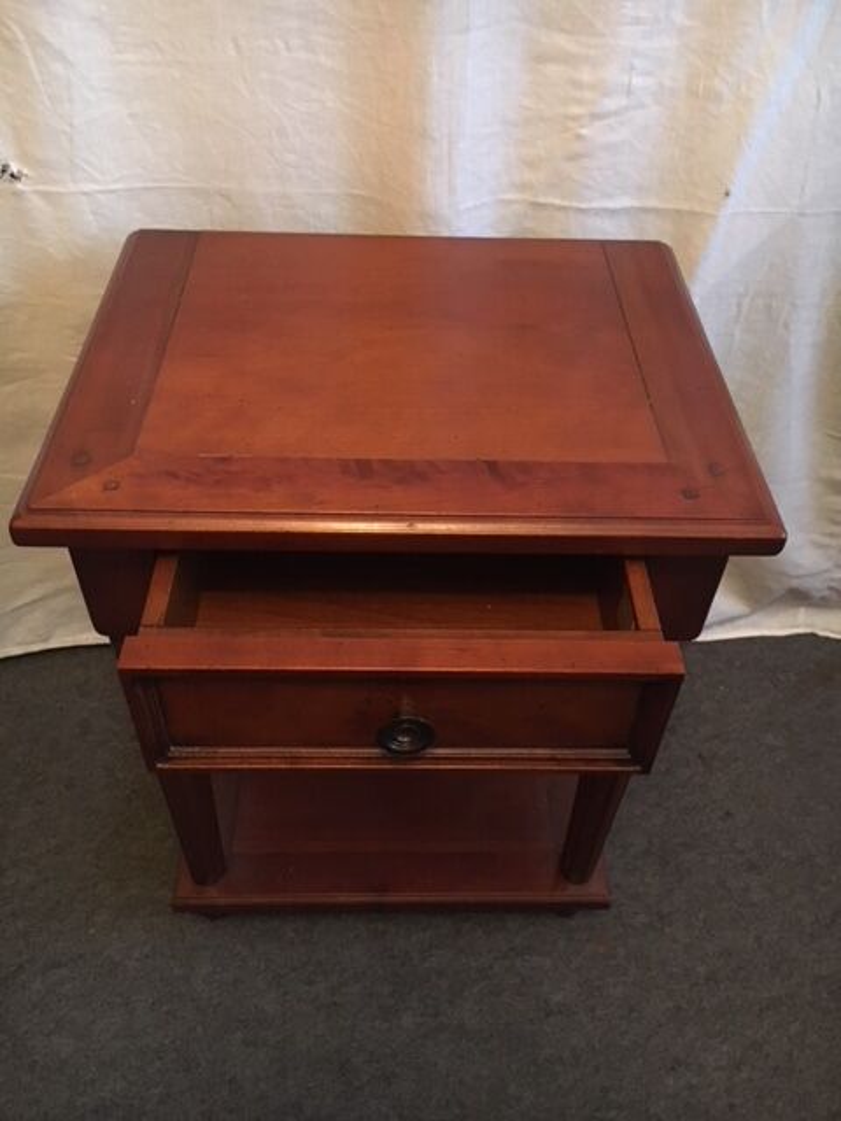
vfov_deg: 61.7
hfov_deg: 48.2
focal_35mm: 29
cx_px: 420
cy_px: 560
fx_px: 939
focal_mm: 4.15
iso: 500
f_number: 2.2
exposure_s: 1/17
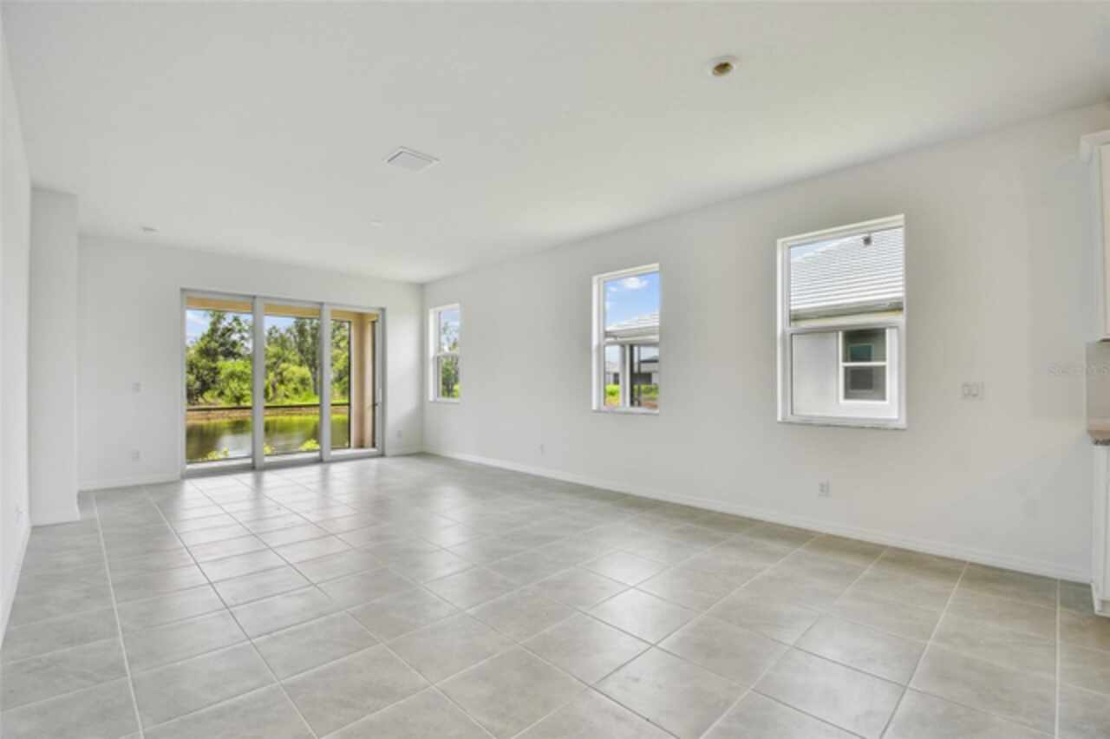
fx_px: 462
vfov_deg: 77.3
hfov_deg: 100.4
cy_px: 370
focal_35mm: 15
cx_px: 555
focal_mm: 10
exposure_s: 1/80
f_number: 7.1
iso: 100
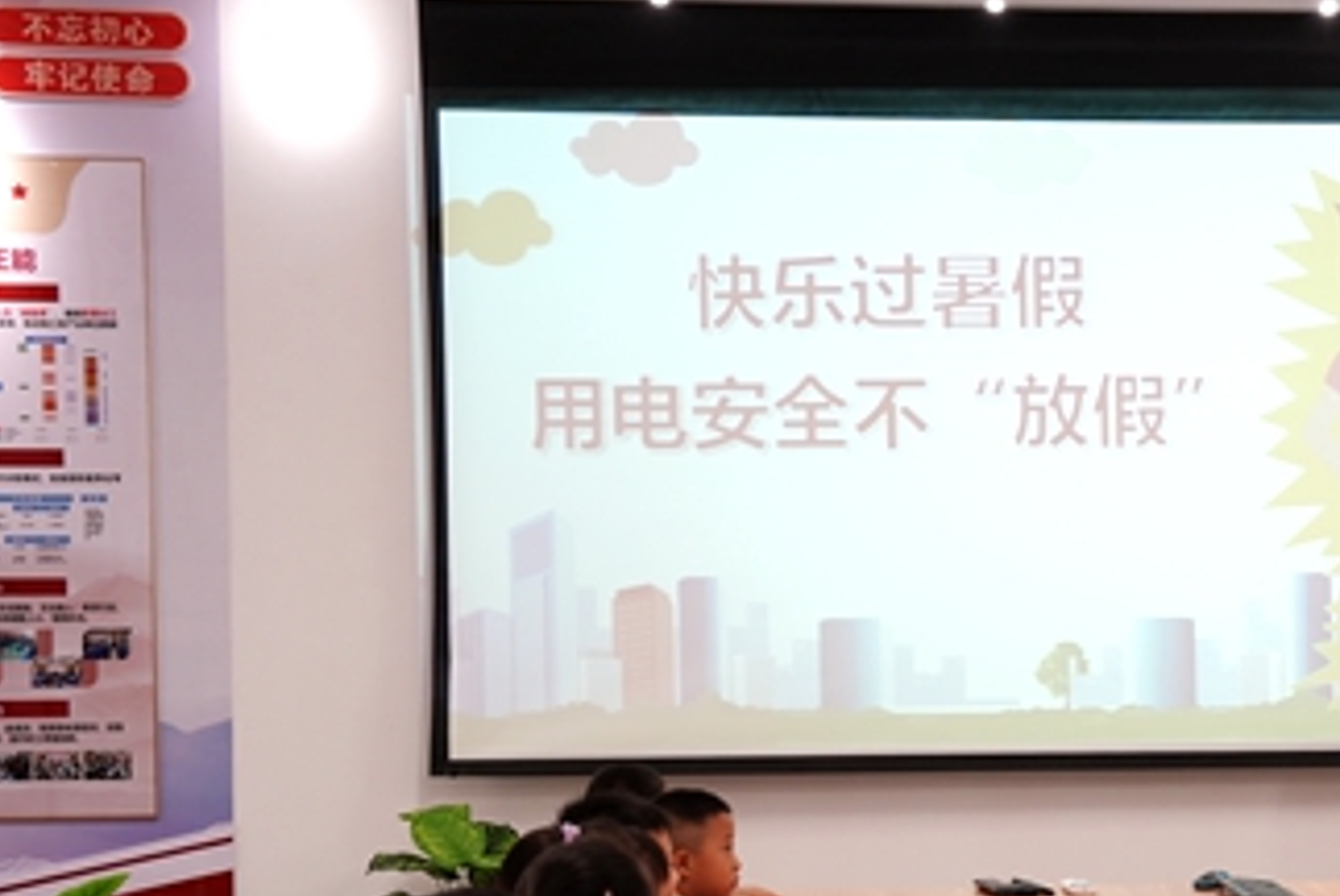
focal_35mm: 91
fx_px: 3390
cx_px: 1191
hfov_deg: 21.9
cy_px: 687
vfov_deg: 15.0
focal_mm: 42
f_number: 4.5
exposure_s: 1/60
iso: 500
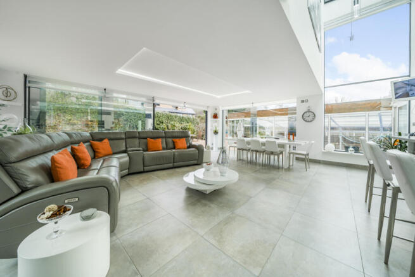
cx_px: 208
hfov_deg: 112.6
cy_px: 138
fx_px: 138
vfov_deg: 90.0
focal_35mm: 12
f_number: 8
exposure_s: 1/15
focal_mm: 12
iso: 100
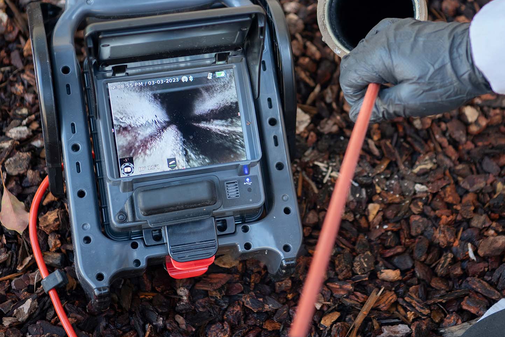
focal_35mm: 107
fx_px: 1501
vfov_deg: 12.8
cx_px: 318
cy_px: 81
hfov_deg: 19.1
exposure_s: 1/200
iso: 400
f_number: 2.8
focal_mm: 70
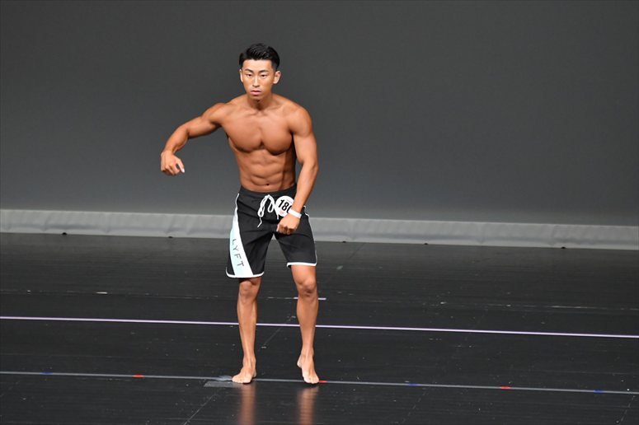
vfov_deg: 4.0
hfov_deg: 6.0
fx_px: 6121
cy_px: 212
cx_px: 320
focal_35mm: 345
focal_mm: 230
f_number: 5.6
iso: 4000
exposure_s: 1/400
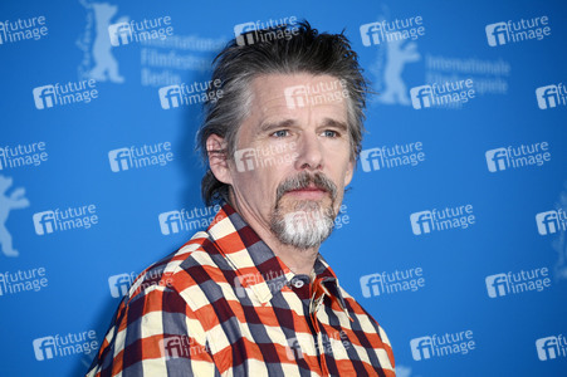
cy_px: 188
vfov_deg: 6.5
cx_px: 284
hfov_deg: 9.8
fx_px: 3305
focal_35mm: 210
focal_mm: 210
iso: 800
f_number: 5.6
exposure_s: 1/200
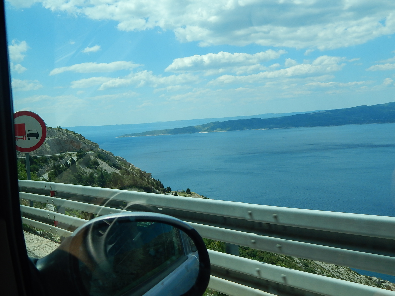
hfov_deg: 49.0
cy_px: 148
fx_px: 434
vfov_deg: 37.7
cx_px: 198
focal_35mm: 38
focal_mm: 6.8
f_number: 6.9
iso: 125
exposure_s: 1/400
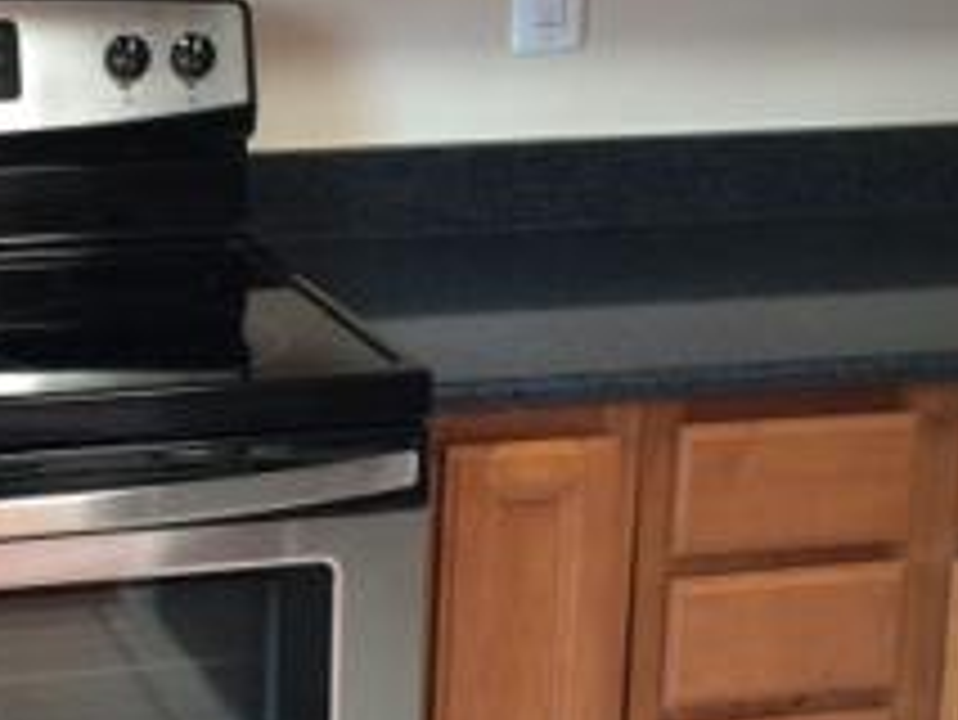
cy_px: 274
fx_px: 2409
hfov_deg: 22.0
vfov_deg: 17.0
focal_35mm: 87
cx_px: 117
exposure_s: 1/30
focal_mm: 4.15
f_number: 2.2
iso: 160
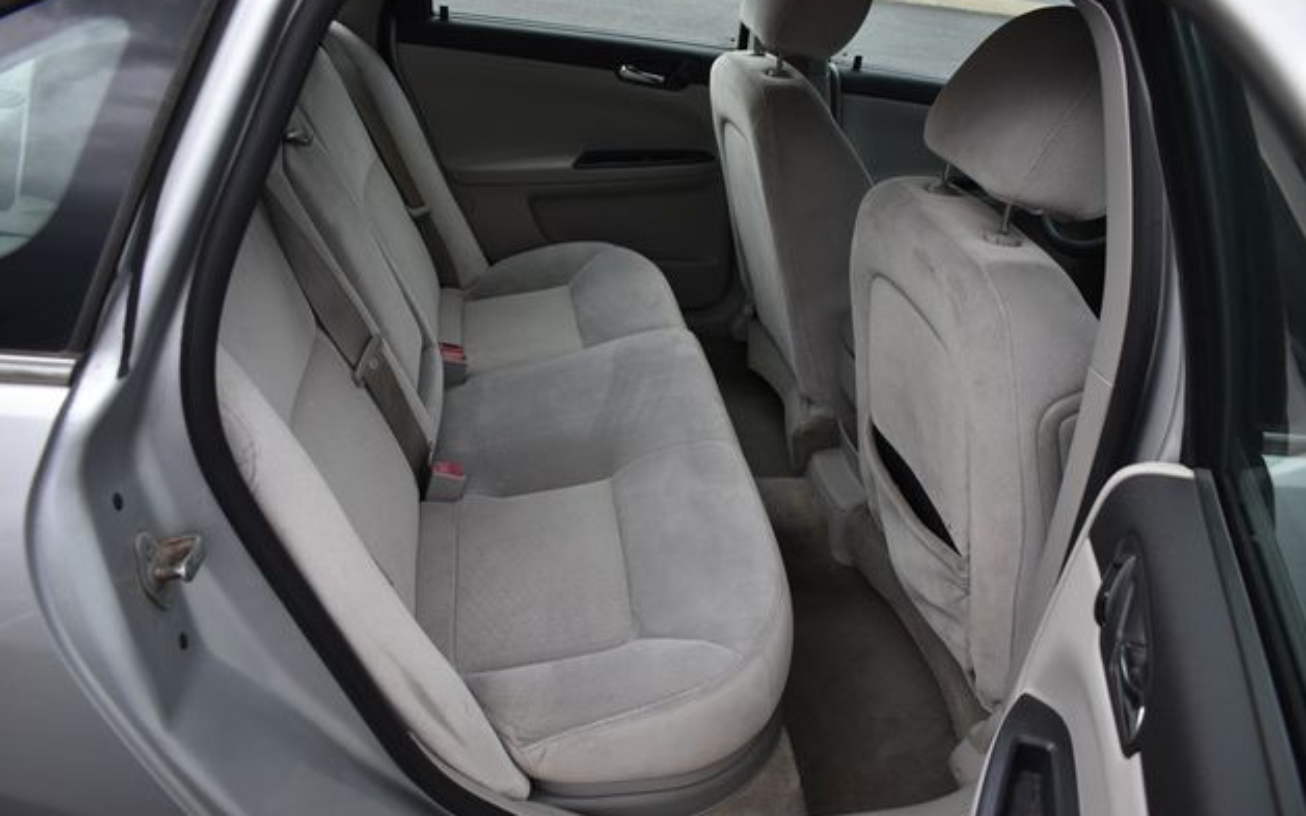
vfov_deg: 44.5
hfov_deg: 66.5
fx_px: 997
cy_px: 383
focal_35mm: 28
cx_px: 662
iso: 400
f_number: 3.5
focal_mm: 18
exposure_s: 1/250
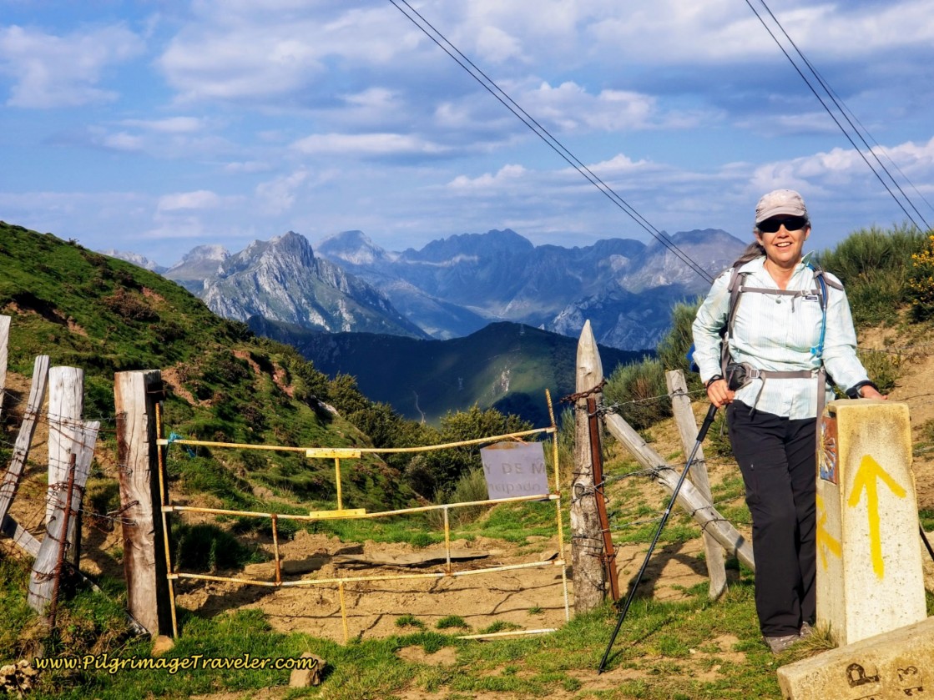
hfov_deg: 36.8
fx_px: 1403
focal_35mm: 52
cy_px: 350
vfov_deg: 28.0
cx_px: 467
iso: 25
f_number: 2.4
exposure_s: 1/800
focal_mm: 6
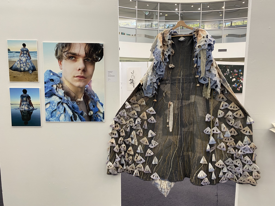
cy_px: 103
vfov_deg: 53.1
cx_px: 138
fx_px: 207
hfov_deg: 67.3
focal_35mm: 26
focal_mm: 4.25
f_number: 1.8
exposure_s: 1/50
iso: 125
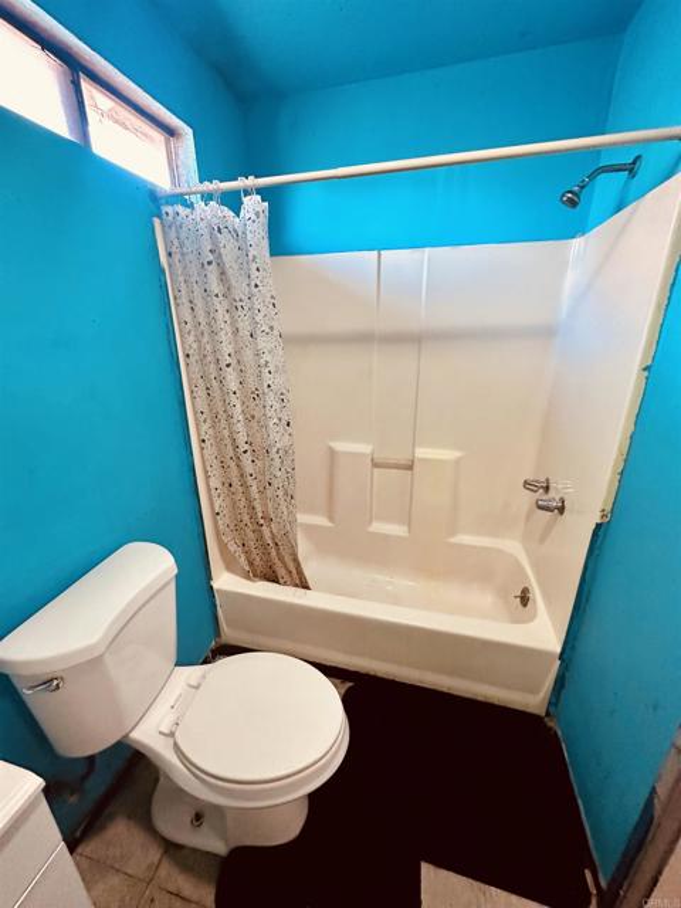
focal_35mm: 14
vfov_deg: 102.1
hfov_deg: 85.7
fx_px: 367
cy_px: 454
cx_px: 340
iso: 640
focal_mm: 2.22
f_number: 2.2
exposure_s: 1/60
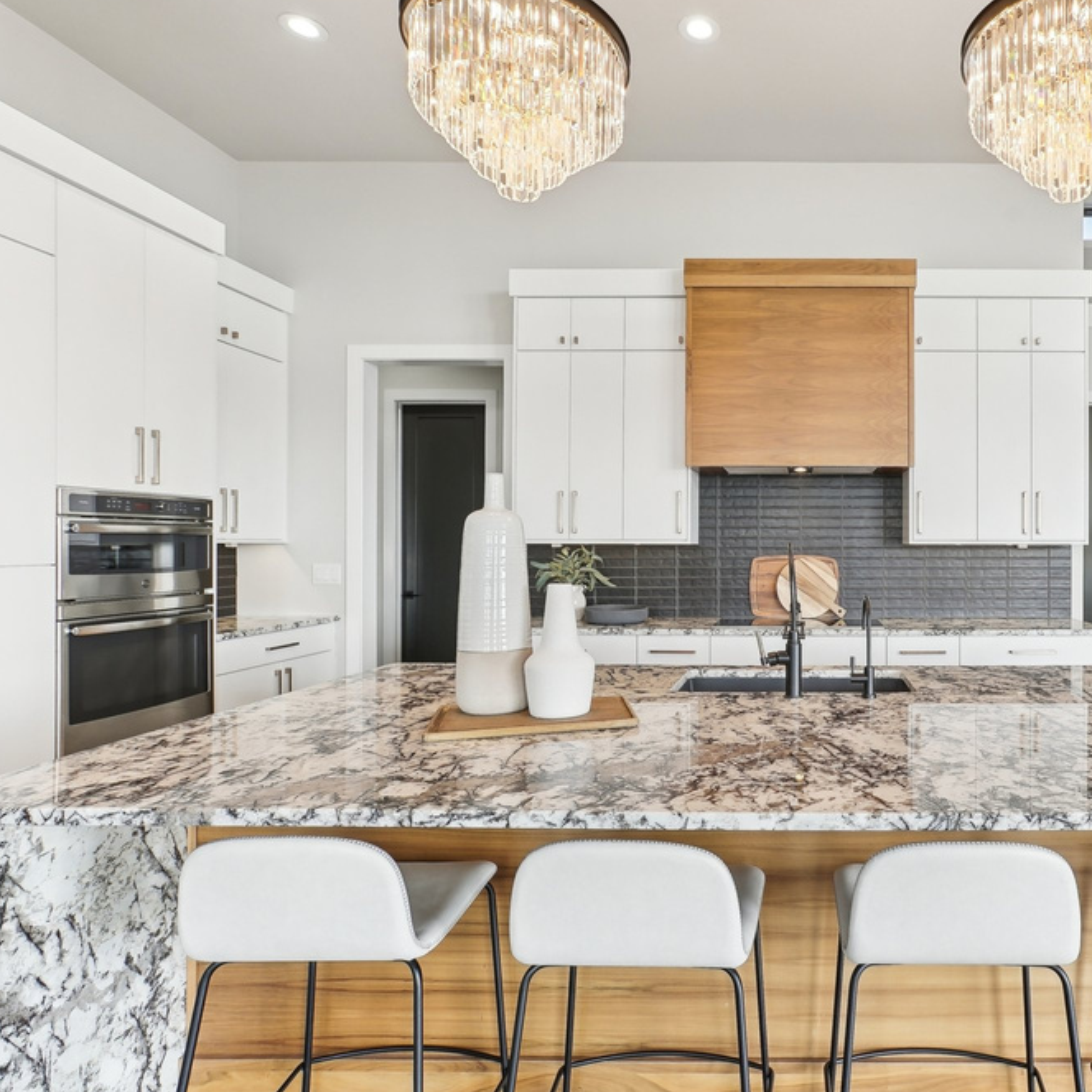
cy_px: 539
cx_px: 796
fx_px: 749
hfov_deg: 68.3
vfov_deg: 72.1
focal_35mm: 21
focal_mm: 16
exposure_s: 1/80
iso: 400
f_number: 8
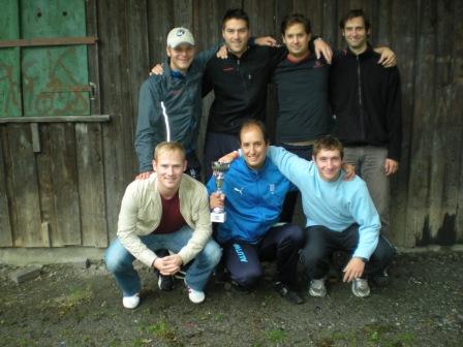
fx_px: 508
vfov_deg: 37.7
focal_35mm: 38
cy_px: 174
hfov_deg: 49.0
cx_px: 232
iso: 152
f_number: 3.1
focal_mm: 6.3
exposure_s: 1/30
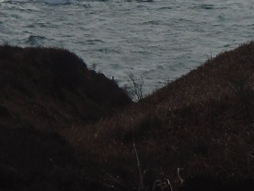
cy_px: -66
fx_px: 1680
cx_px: 272
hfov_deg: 8.6
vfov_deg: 6.4
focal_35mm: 229
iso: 100
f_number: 15.3
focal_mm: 14
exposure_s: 1/250
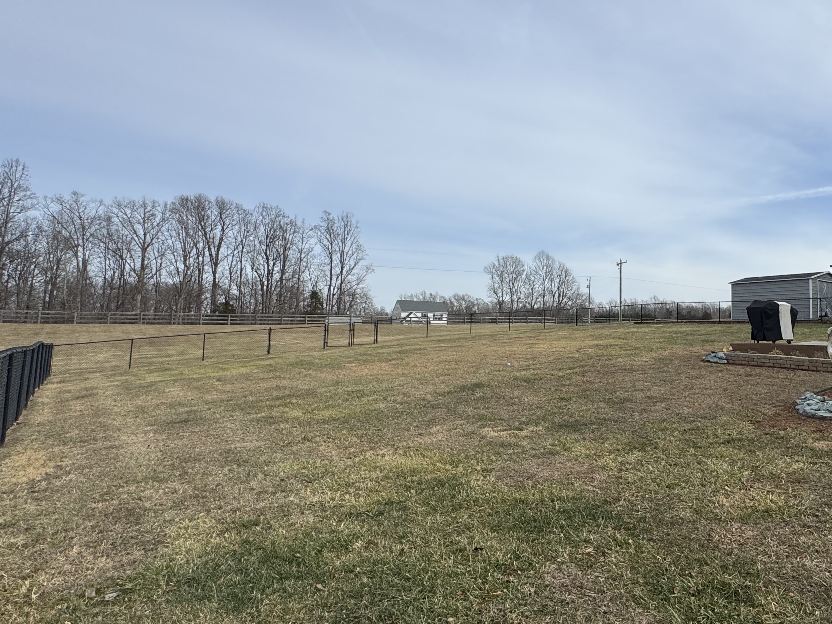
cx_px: 616
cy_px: 292
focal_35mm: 24
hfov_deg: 67.4
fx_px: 577
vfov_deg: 56.8
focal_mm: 2.22
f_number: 2.2
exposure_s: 1/2584
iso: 50
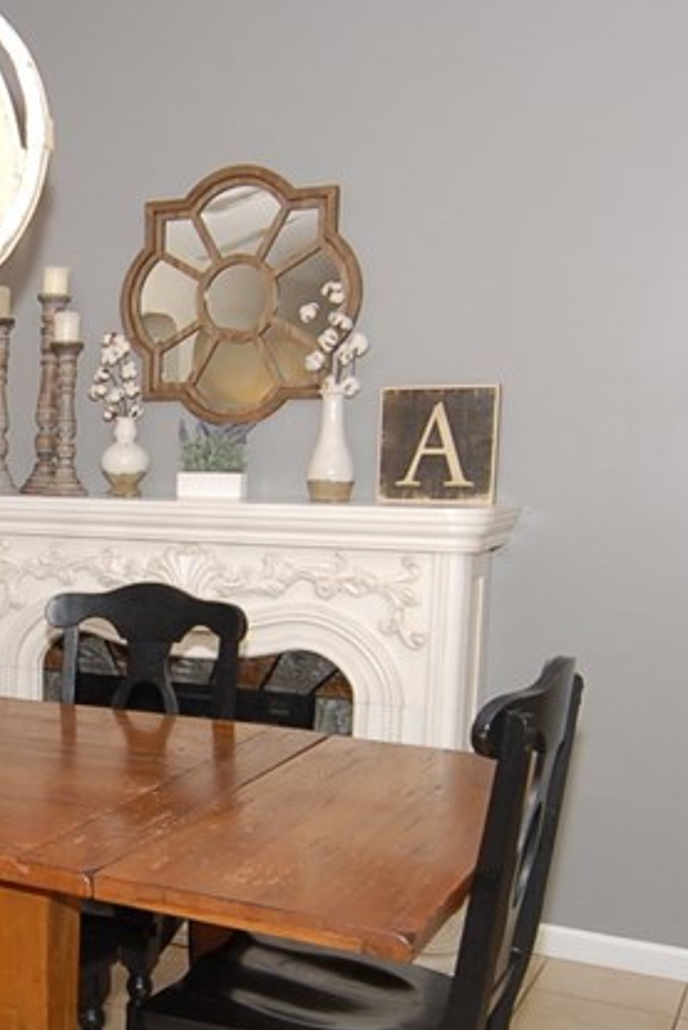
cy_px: 650
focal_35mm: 47
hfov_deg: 27.0
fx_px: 1346
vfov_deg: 41.6
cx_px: -9
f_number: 5
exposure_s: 1/60
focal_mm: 12
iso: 200
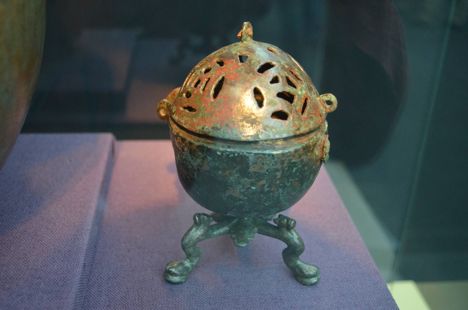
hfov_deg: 46.5
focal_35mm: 42
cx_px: 234
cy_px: 155
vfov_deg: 31.8
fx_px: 545
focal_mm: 28
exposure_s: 1/30
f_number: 4.5
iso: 2000
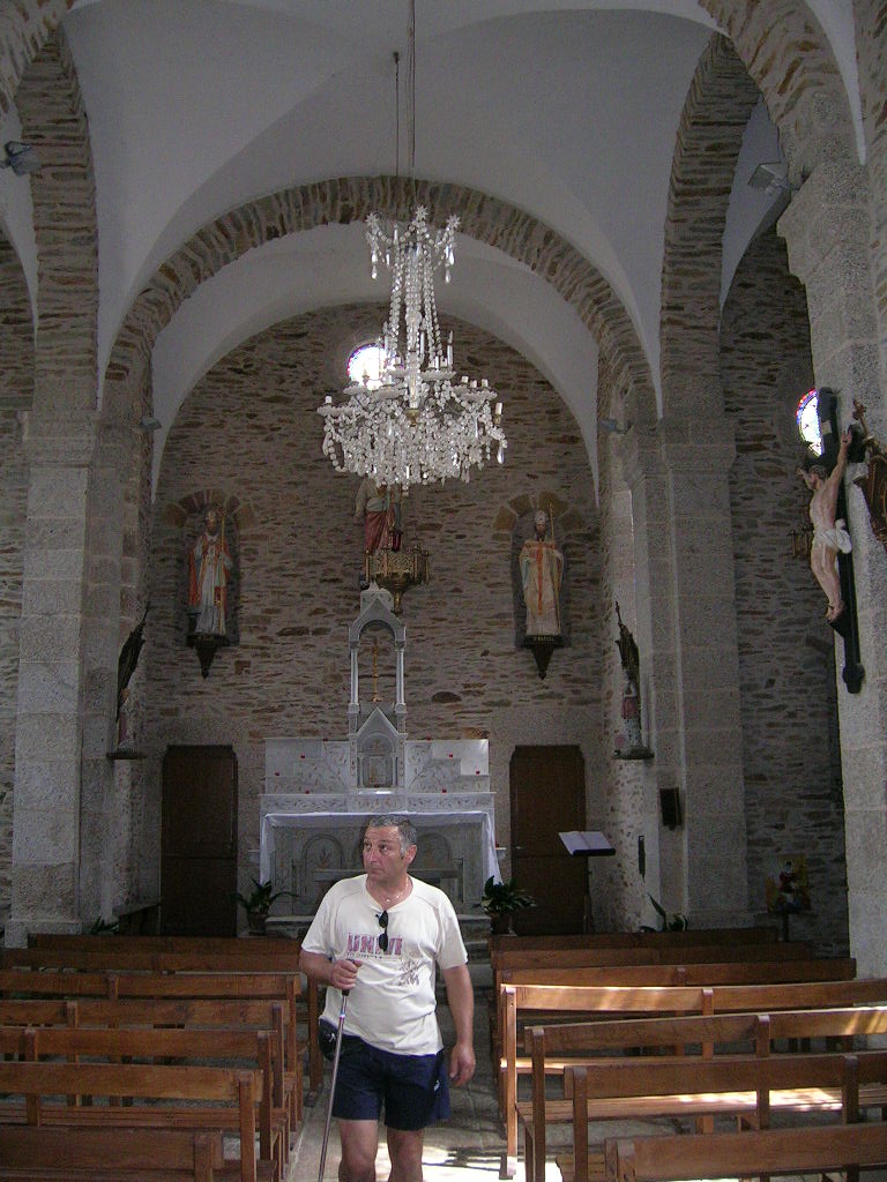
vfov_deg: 52.6
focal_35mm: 35
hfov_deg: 40.7
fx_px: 1196
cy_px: 591
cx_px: 444
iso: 173
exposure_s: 1/60.1
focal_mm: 5.4
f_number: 2.8
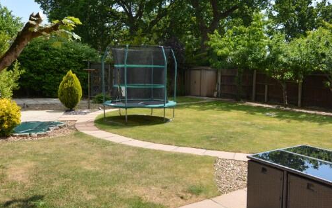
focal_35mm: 31
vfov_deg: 40.6
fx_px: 281
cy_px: 104
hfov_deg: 60.8
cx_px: 196
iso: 400
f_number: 8
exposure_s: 1/1000
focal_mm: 10
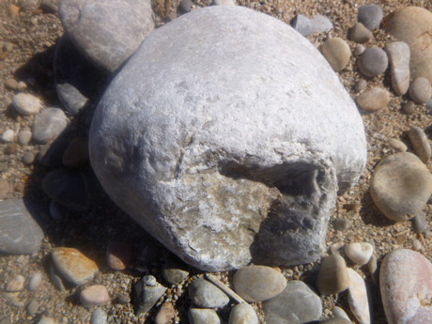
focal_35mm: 25
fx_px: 312
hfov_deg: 69.4
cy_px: 162
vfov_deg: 54.9
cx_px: 216
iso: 100
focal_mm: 4.5
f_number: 3.9
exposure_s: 1/1000
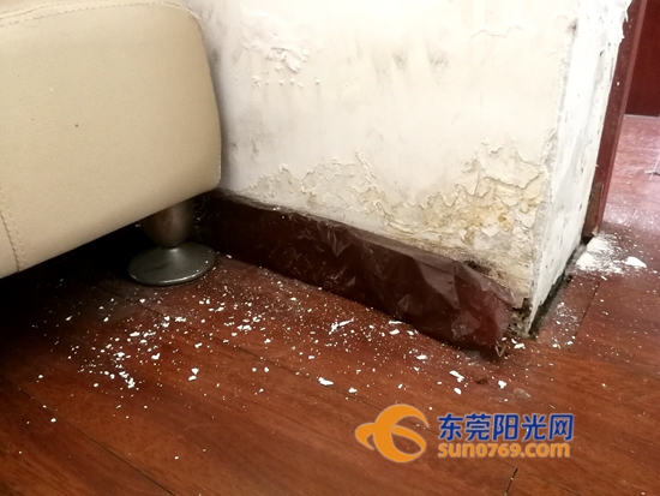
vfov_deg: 51.4
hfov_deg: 65.3
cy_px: 248
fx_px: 515
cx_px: 330
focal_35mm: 27
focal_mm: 3.95
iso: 500
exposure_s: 1/20
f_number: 2.2
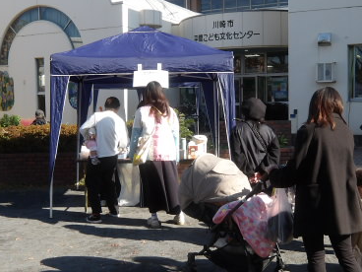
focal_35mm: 47
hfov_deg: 40.4
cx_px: 181
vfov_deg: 30.9
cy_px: 146
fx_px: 492
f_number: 3
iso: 100
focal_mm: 4.9
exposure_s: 1/748
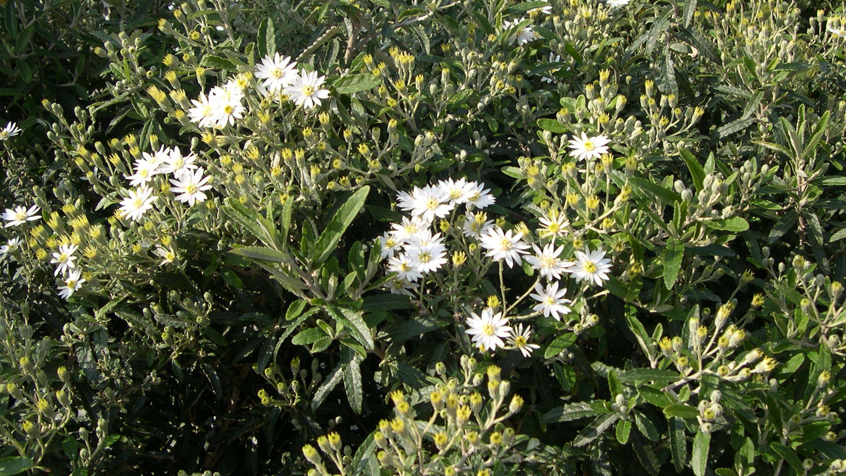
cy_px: 218
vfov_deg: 24.9
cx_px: 430
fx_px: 1077
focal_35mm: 48
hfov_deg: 42.9
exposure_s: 1/111
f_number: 7.6
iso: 100
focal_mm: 8
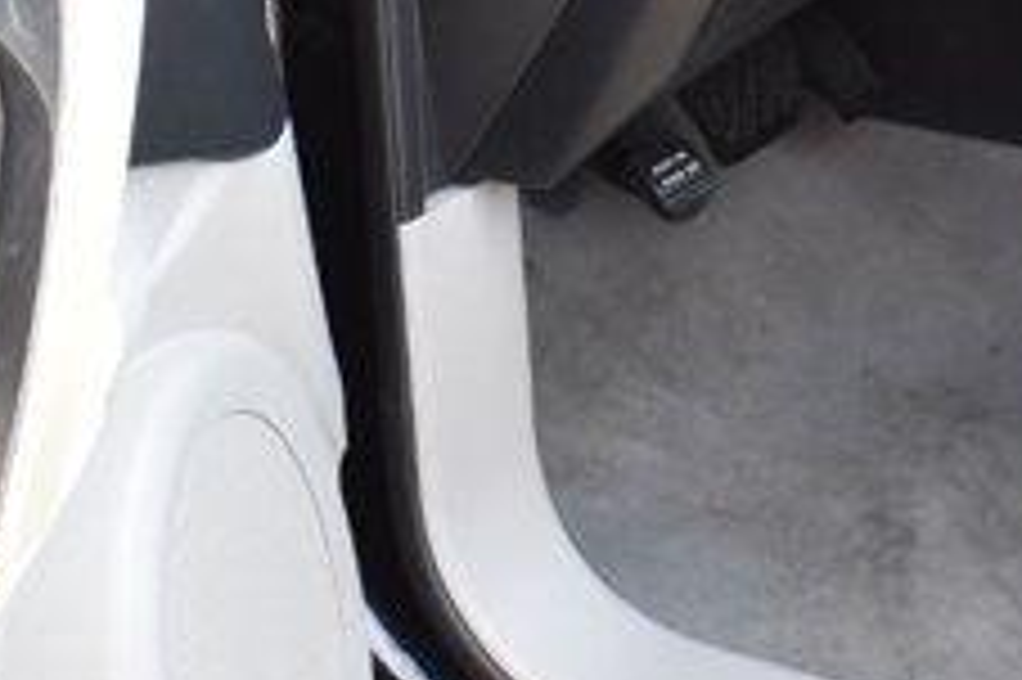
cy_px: -351
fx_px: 3461
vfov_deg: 10.8
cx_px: 873
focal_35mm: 122
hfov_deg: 16.6
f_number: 6.3
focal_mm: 18
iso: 400
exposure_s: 1/125
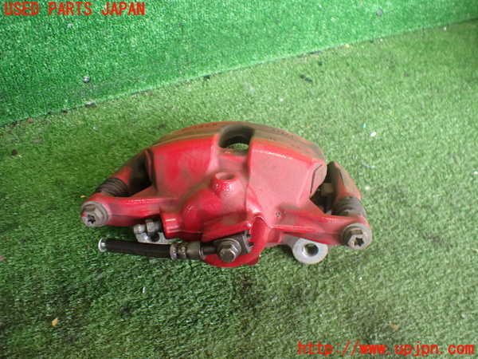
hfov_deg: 60.0
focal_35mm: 30
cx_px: 239
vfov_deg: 46.8
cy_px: 180
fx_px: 414
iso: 640
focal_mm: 5.4
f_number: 2.3
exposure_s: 1/125
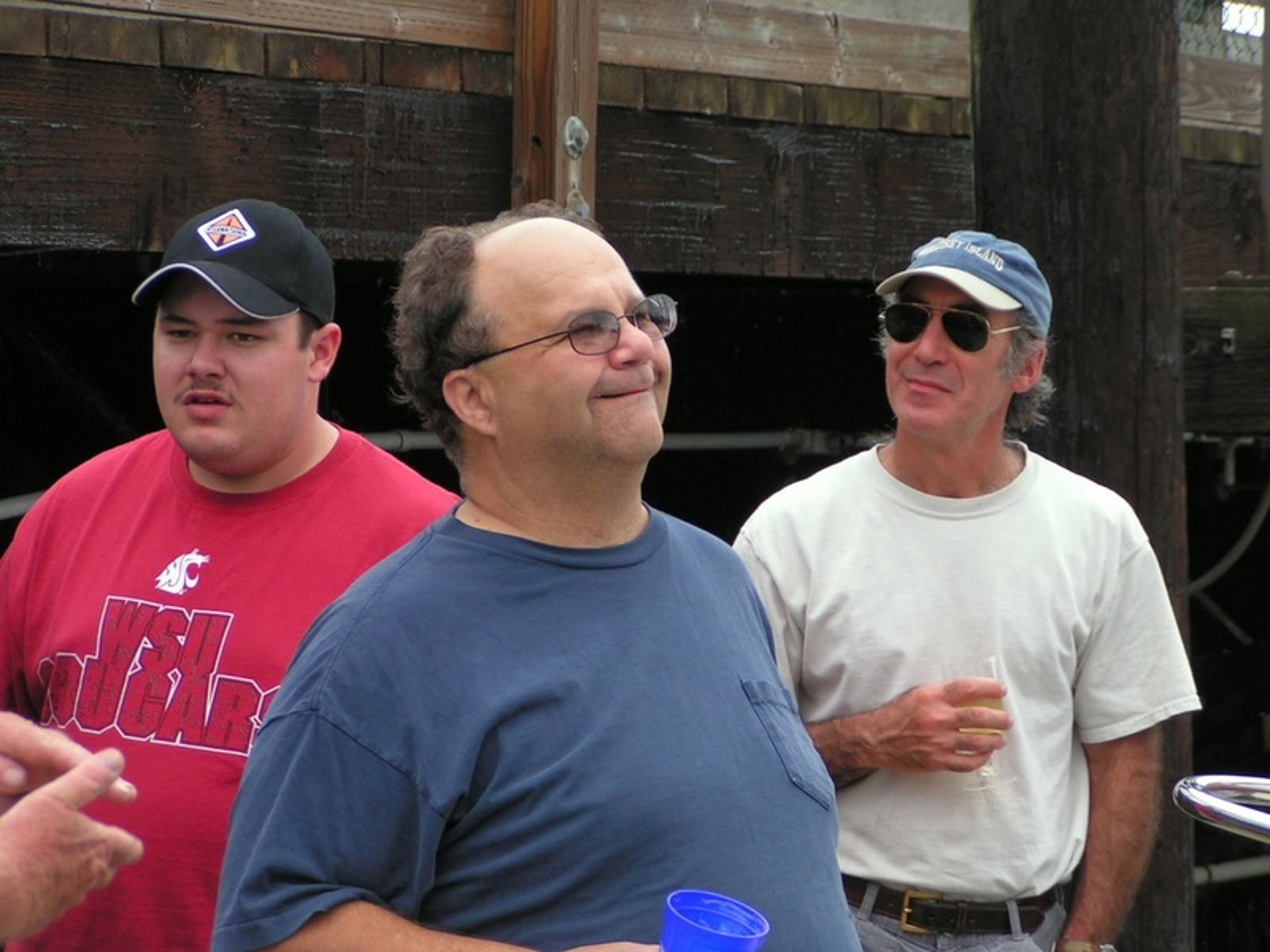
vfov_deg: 9.5
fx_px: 5760
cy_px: 476
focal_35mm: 157
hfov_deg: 12.6
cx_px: 635
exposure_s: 1/200
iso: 50
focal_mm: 24
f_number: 3.5
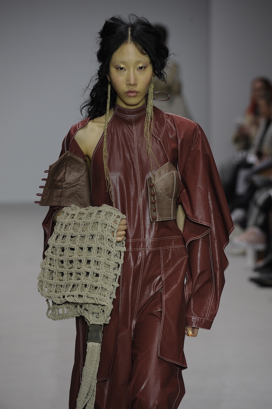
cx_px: 136
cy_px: 204
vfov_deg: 10.3
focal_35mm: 200
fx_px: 2270
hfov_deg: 6.9
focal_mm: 200
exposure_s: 1/500
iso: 1000
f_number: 5
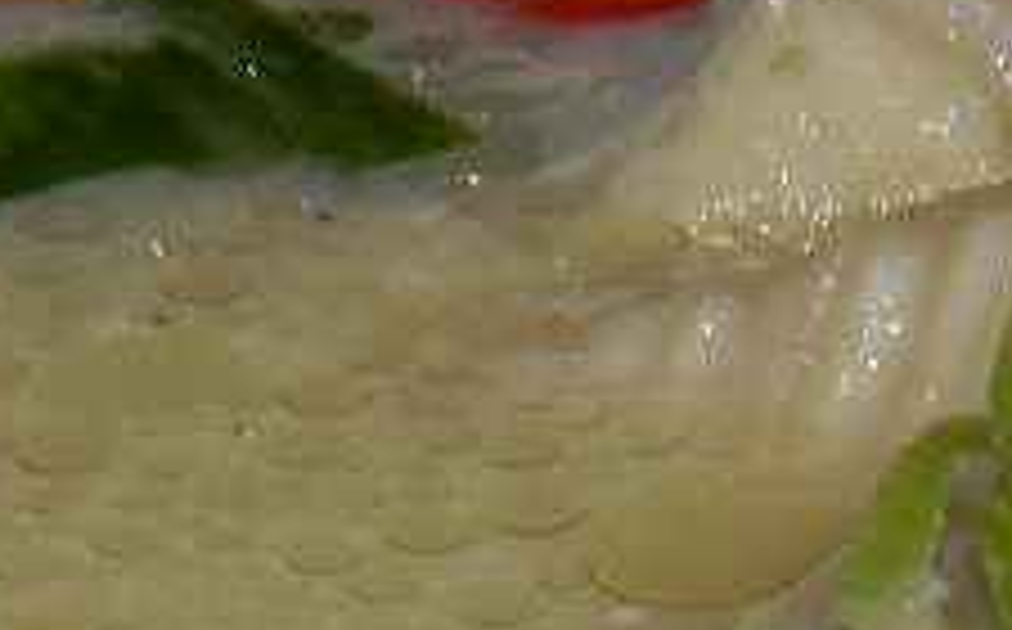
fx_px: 11046
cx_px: 1813
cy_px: 1516
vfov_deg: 3.2
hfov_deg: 5.2
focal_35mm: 401
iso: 200
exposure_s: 1/30
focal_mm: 15.1
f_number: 9
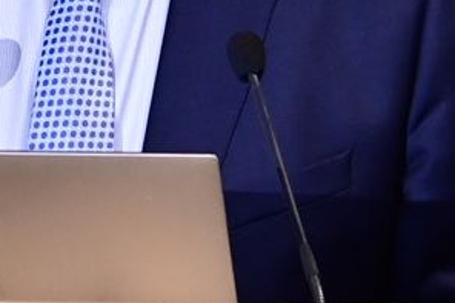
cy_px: -32
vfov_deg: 1.7
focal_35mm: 812
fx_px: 10257
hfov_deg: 2.5
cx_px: 275
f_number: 2.8
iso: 640
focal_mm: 200
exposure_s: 1/125
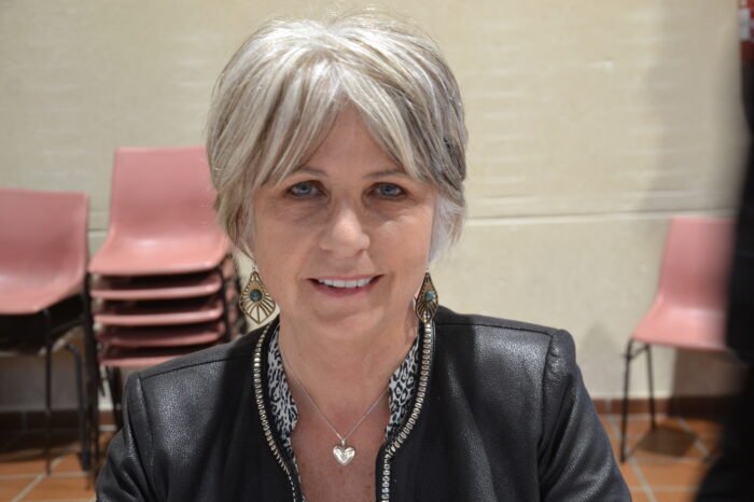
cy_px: 251
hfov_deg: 37.9
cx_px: 377
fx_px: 1099
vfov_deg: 25.7
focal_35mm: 52
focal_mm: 35
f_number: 4.5
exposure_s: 1/15
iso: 720
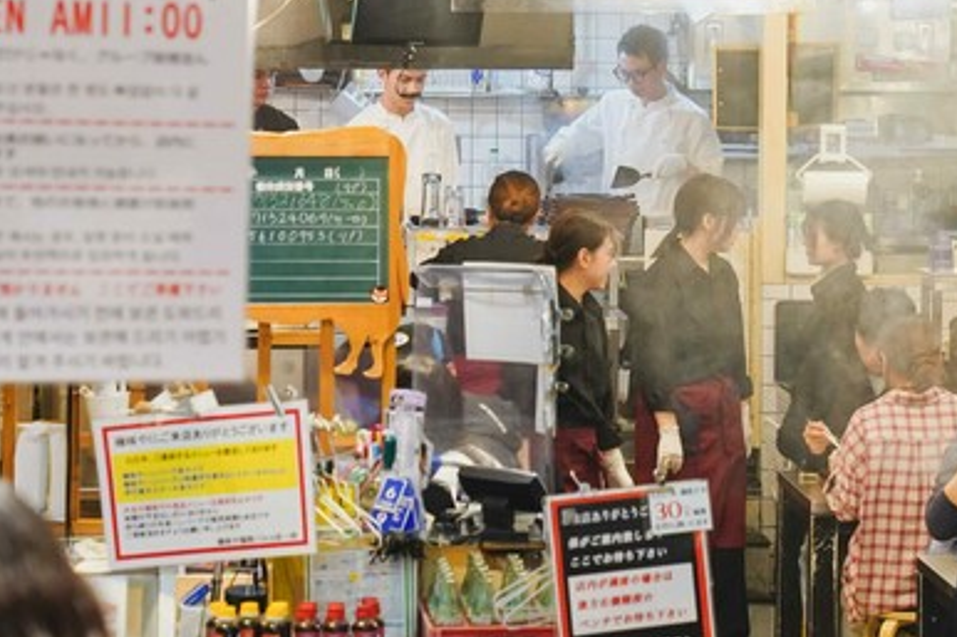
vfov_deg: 8.9
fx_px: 4092
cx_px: 689
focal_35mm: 154
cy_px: 233
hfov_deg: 13.3
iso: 2000
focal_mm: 70
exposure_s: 1/80
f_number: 4.5
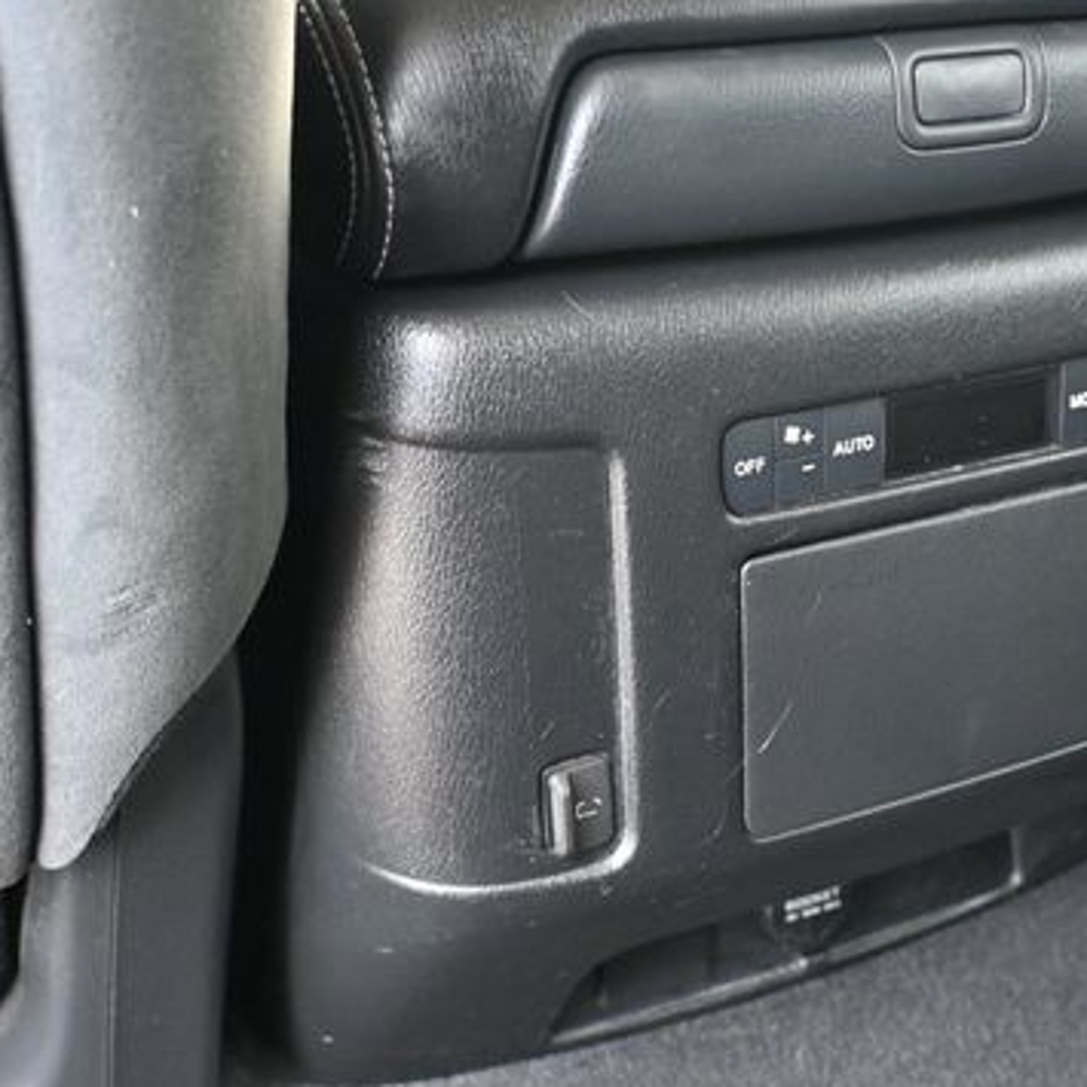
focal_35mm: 53
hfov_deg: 31.9
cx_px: 775
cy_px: 478
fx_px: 1875
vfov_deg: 32.3
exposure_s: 1/60
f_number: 4.2
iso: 4000
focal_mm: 23
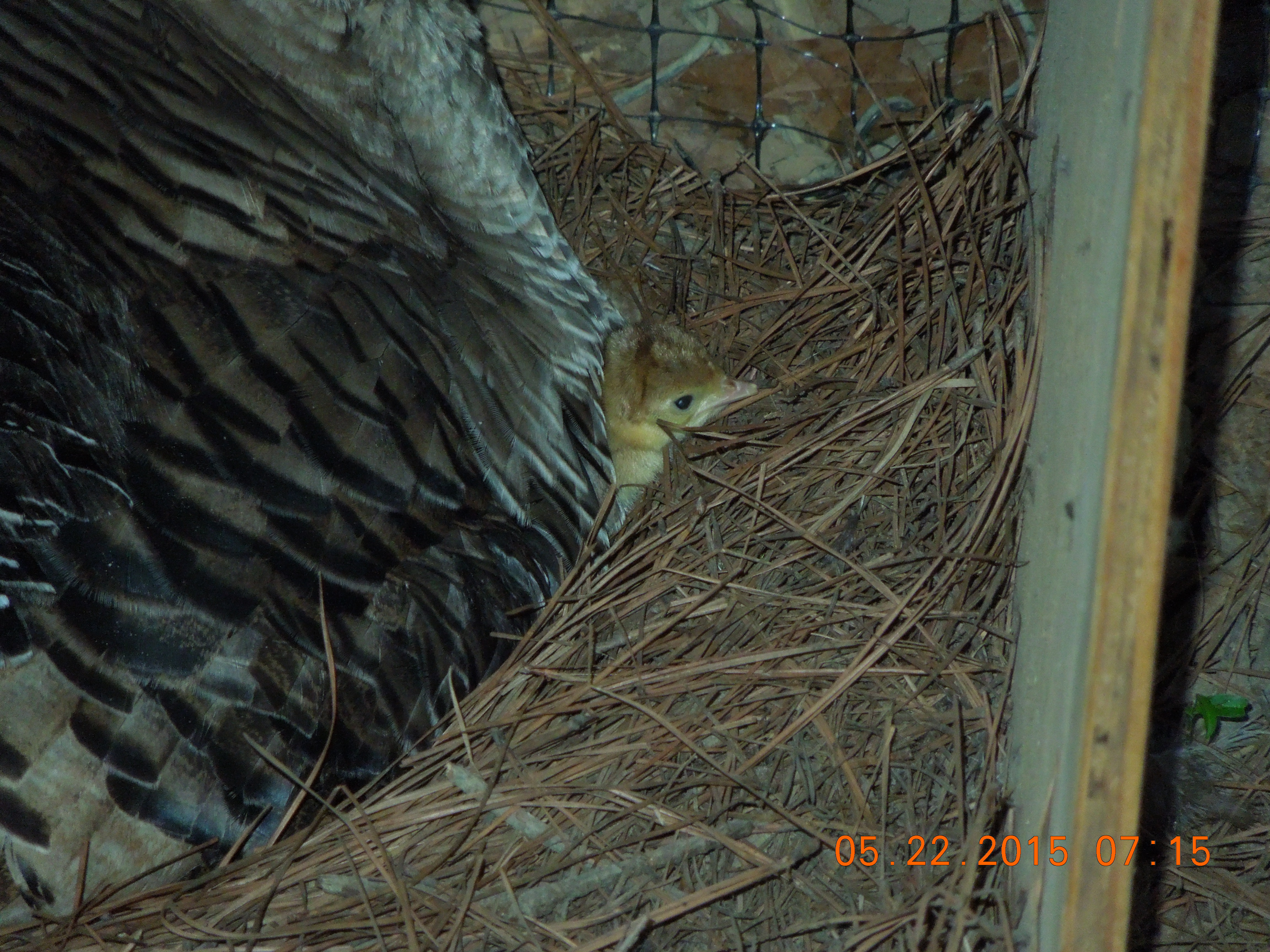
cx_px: 635
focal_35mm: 306
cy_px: 476
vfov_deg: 4.9
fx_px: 11227
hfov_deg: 6.5
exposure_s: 1/60
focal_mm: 55.1
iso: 800
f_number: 5.5
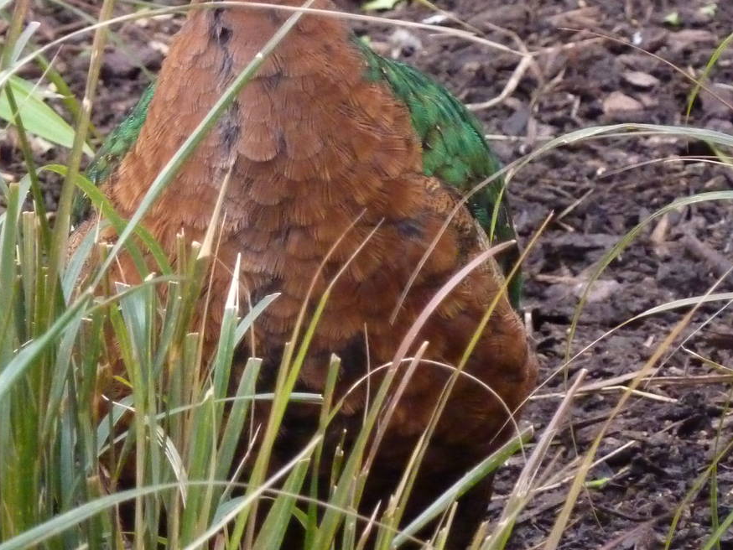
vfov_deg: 4.5
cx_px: 234
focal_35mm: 333
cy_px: 107
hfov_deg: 5.9
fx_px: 7053
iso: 800
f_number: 4.5
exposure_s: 1/80
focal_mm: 29.9
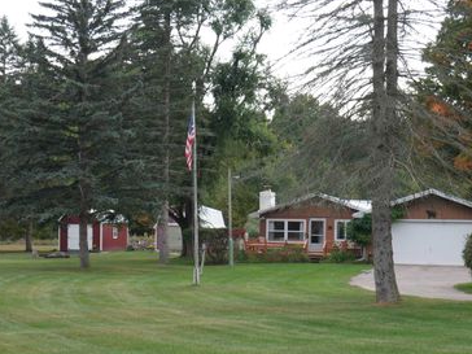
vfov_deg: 19.1
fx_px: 1050
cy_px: 234
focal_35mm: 77
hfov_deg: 25.3
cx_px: 259
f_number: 6.3
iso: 200
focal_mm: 28
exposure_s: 1/125
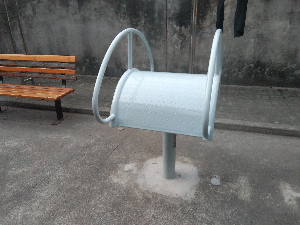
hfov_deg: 58.4
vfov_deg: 45.4
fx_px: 269
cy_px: 112
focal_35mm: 31
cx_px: 150
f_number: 2.2
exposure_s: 1/33.3
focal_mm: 3.69
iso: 200
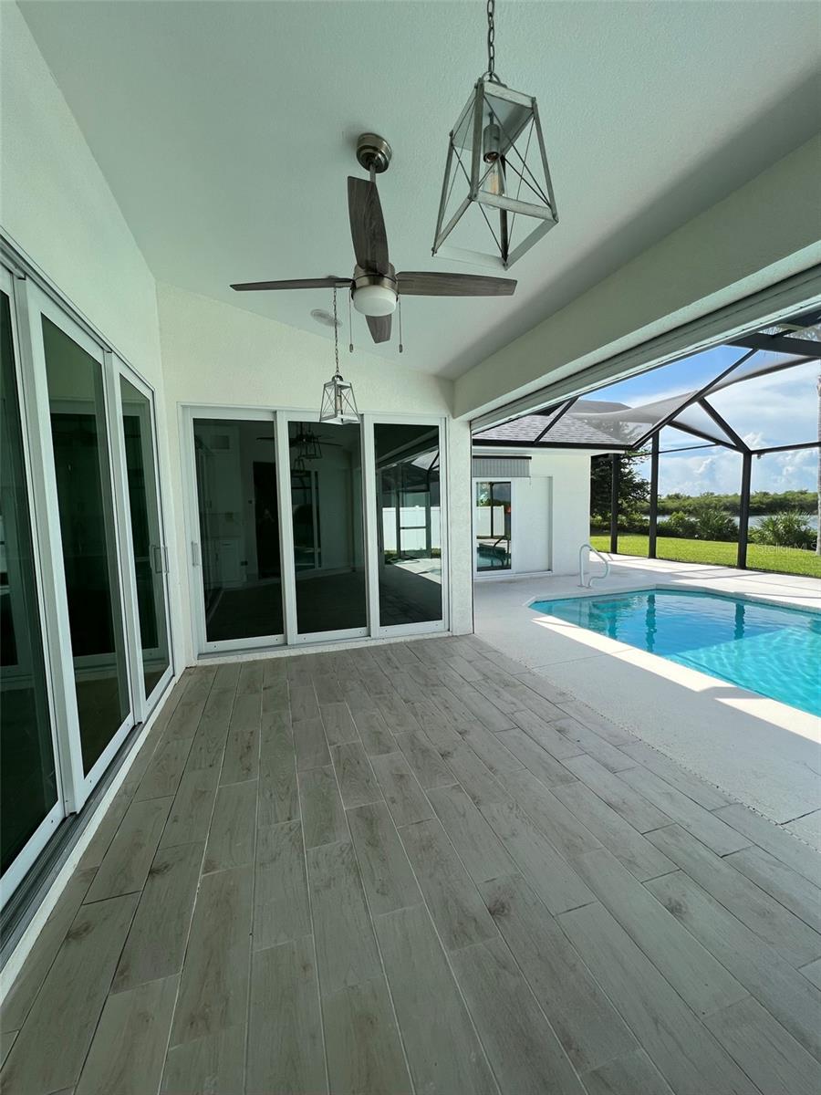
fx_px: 411
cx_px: 410
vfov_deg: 106.2
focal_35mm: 13
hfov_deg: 89.9
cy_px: 548
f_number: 1.8
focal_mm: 1.57
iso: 32
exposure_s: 1/440
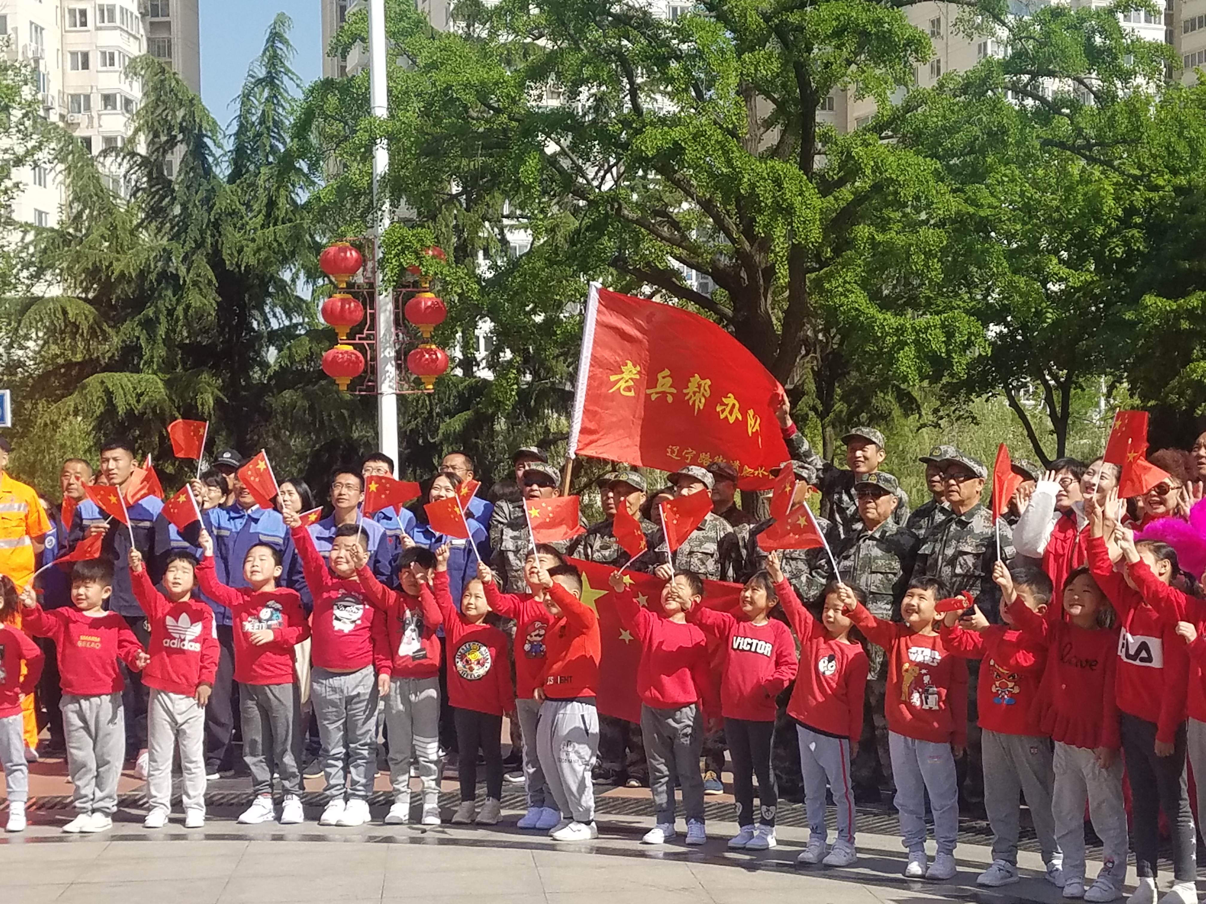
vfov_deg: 53.1
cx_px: 603
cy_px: 452
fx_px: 906
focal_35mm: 26
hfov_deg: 67.3
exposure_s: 1/2288
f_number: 1.7
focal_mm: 4.2
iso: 50
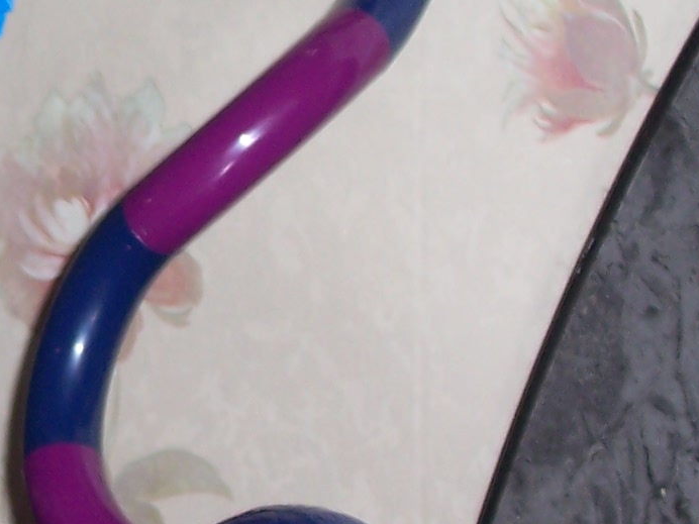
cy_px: 170
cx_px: -228
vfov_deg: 7.6
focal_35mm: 196
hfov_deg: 9.9
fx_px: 3958
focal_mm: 8.6
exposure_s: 1/60
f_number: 3.4
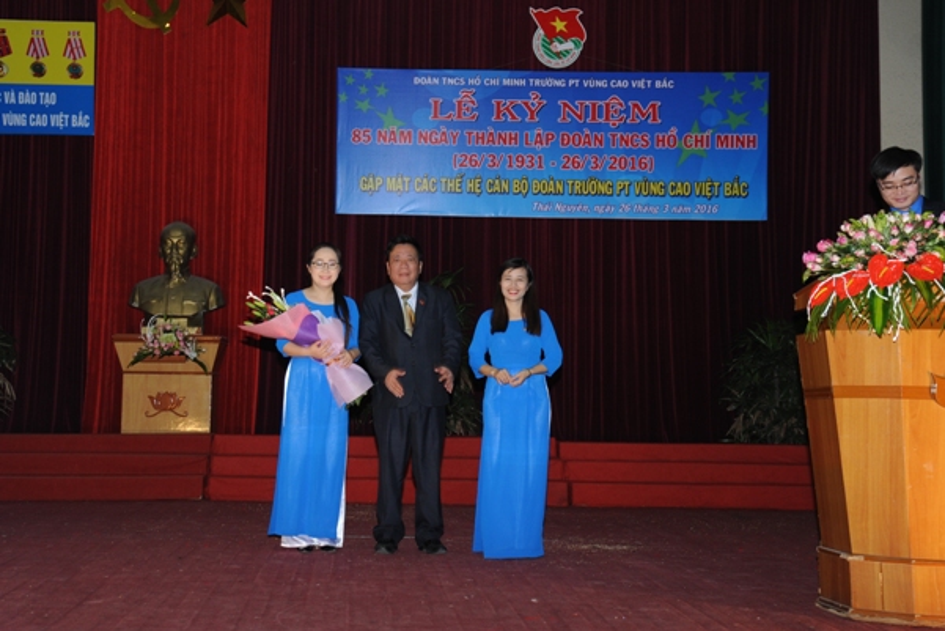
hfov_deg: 39.6
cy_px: 316
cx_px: 472
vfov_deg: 27.0
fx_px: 1313
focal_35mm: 50
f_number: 6.3
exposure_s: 1/60
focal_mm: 50
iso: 800
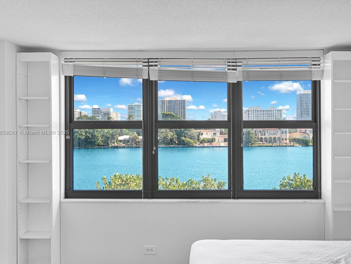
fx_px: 335
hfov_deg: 55.3
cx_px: 190
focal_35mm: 33
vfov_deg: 43.0
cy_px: 133
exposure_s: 1/30
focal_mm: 30
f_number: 7.1
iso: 1400
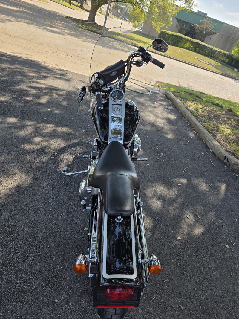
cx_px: 120
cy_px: 160
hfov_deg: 58.9
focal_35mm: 23
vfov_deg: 73.9
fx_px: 212
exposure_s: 1/2216
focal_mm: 6.3
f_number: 1.7
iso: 80
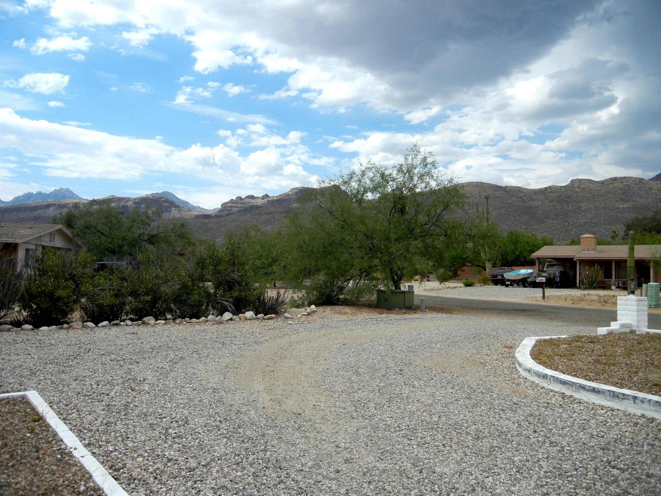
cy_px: 248
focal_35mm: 30
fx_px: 573
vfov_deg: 46.8
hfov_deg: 60.0
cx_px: 330
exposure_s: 1/544
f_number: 7
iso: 160
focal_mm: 5.4
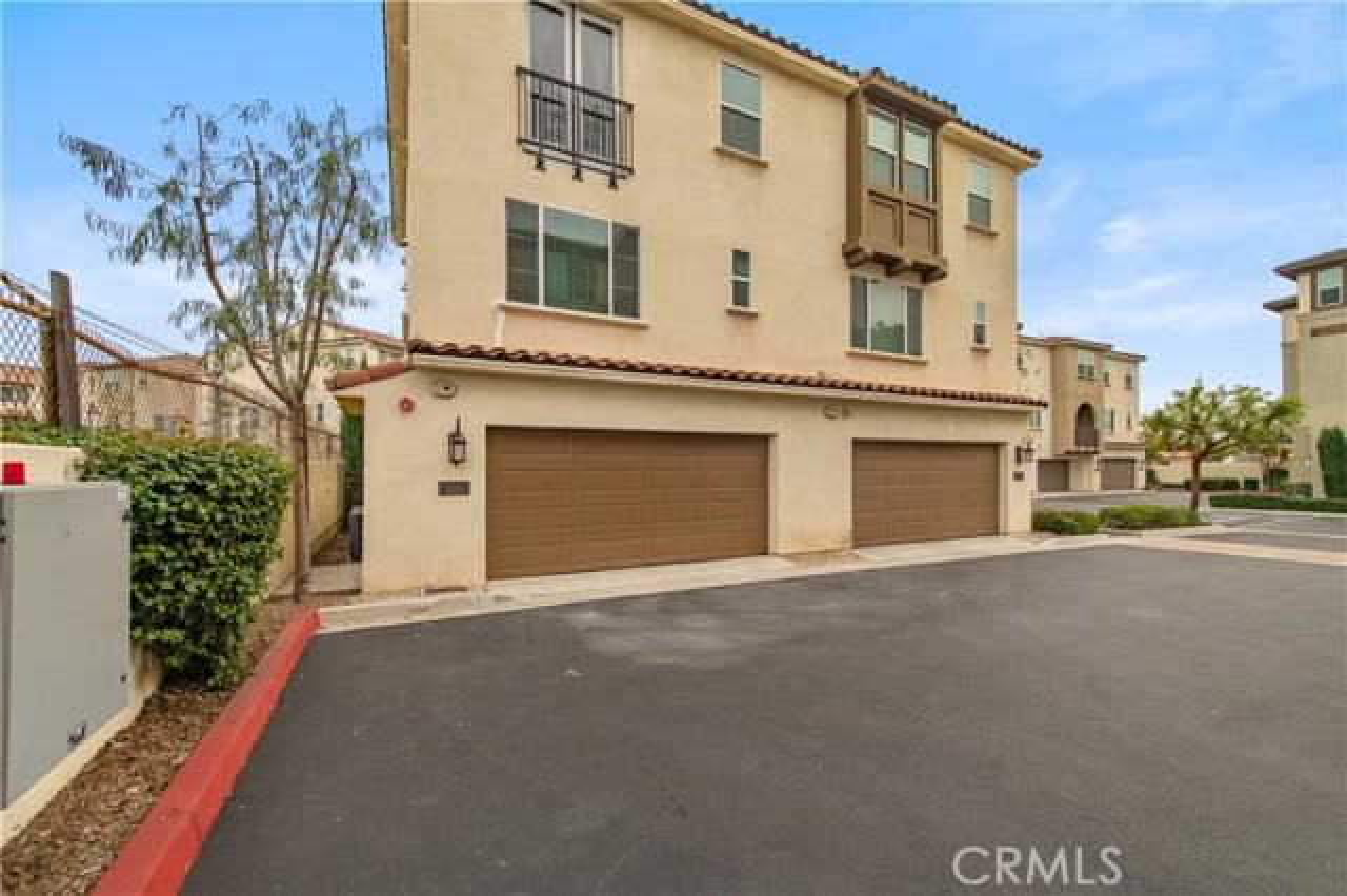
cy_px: 448
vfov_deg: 81.1
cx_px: 674
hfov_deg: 104.3
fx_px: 524
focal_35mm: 14
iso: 100
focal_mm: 14
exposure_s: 1/250
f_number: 6.3
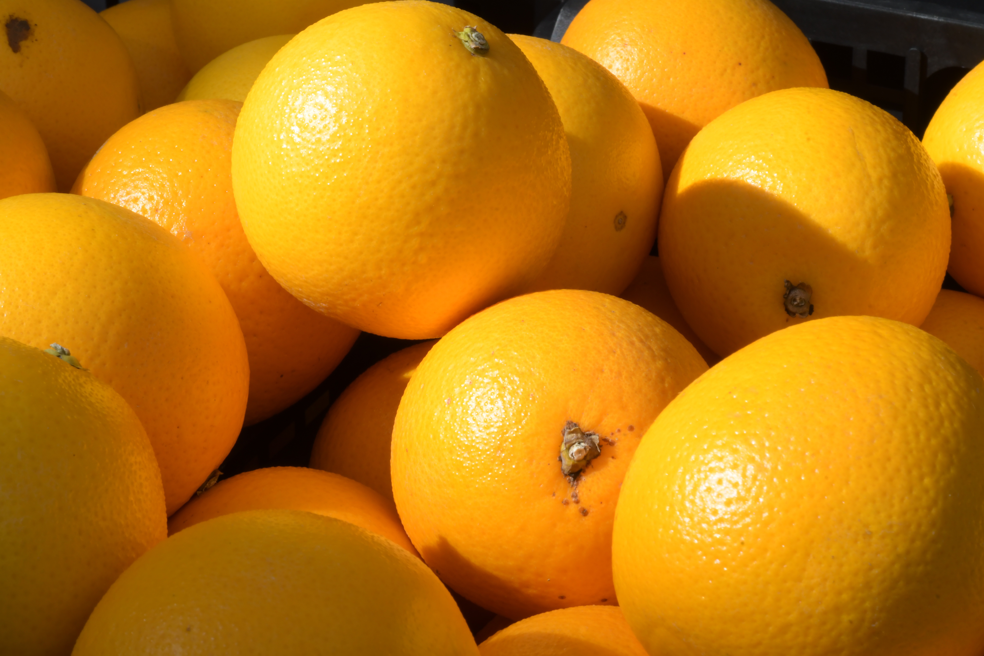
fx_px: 2050
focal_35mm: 75
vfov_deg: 18.2
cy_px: 328
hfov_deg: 27.0
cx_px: 492
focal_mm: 50
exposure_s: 1/50
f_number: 22
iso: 400
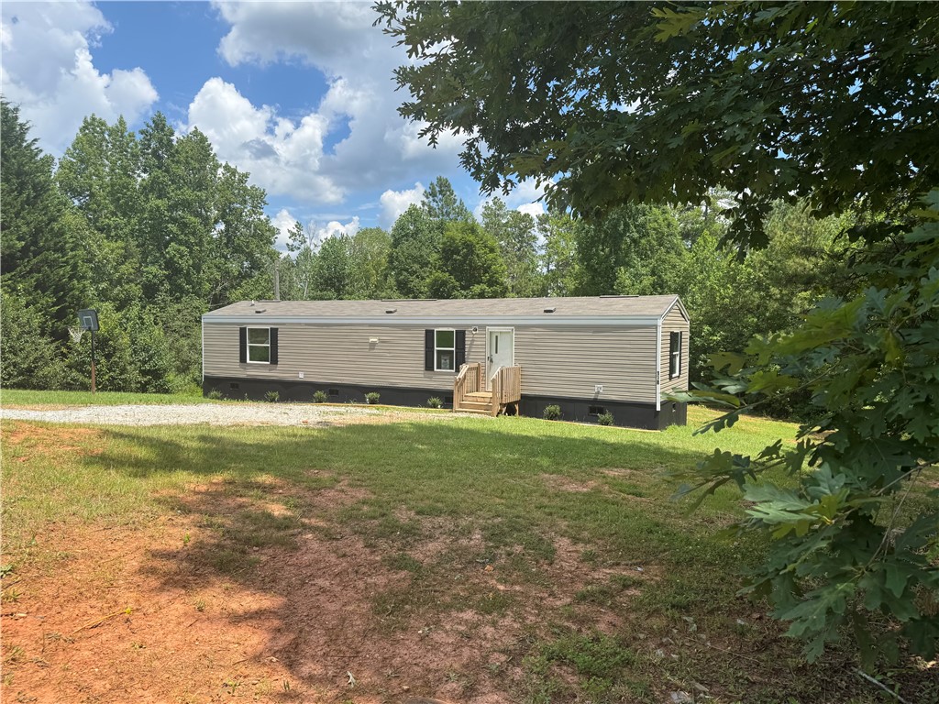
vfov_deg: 56.8
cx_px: 470
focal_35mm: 24
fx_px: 651
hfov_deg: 71.6
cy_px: 352
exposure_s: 1/2833
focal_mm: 6.76
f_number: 1.78
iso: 80
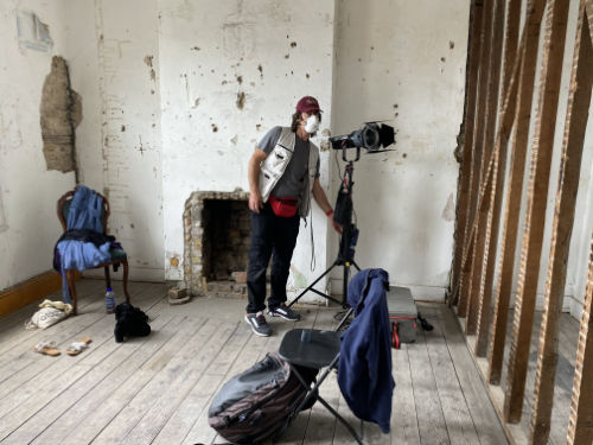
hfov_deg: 67.3
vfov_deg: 53.1
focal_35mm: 26
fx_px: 445
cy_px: 222
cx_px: 296
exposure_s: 1/122
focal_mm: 4.2
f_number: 1.8
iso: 100
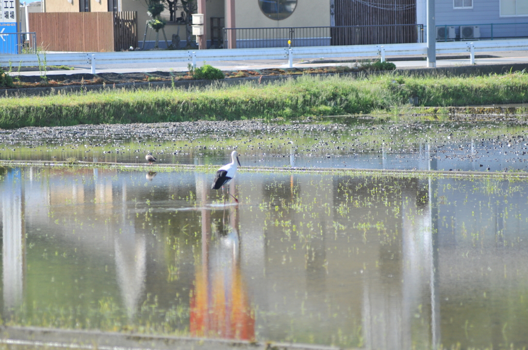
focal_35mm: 300
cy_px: 175
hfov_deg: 6.9
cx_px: 264
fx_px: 4394
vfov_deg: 4.6
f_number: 2.8
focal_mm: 200
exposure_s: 1/3200
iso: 400
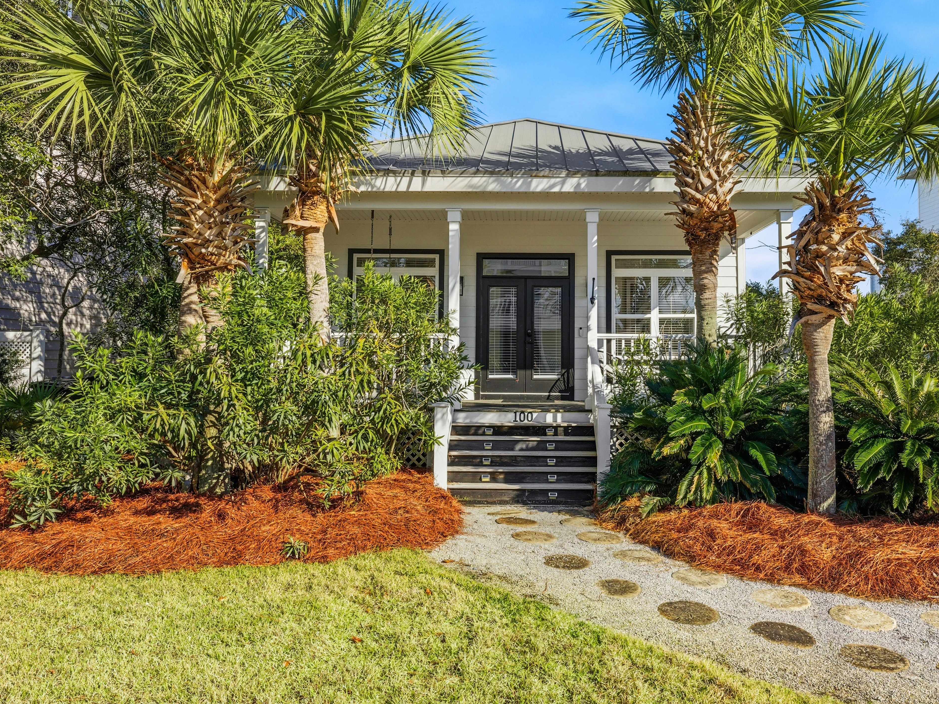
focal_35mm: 26
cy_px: 351
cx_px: 526
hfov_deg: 67.1
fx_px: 705
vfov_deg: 53.1
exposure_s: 1/1600
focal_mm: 24
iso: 400
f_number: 16
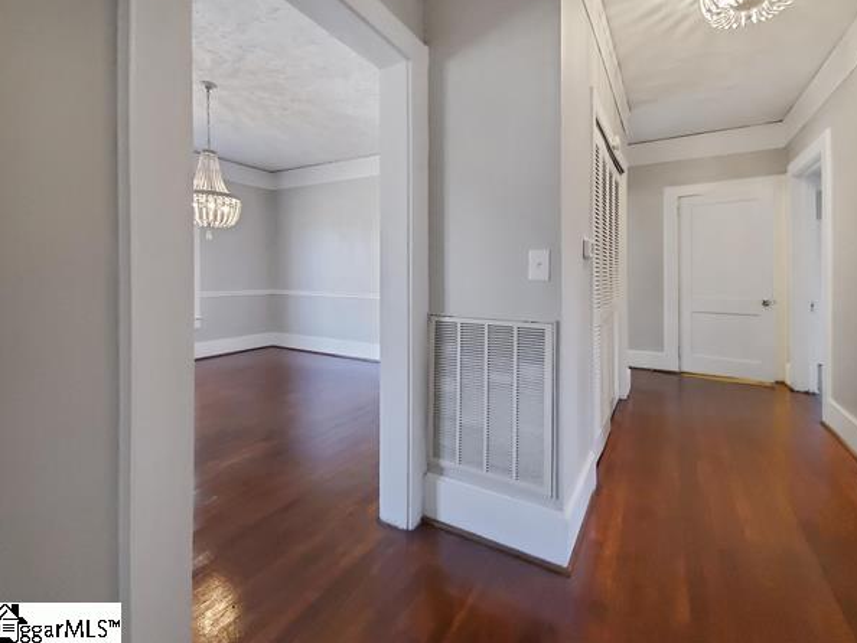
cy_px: 300
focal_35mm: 14
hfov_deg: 102.0
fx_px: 347
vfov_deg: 85.6
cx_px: 450
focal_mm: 1.8
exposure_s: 1/60
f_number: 2.2
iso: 500
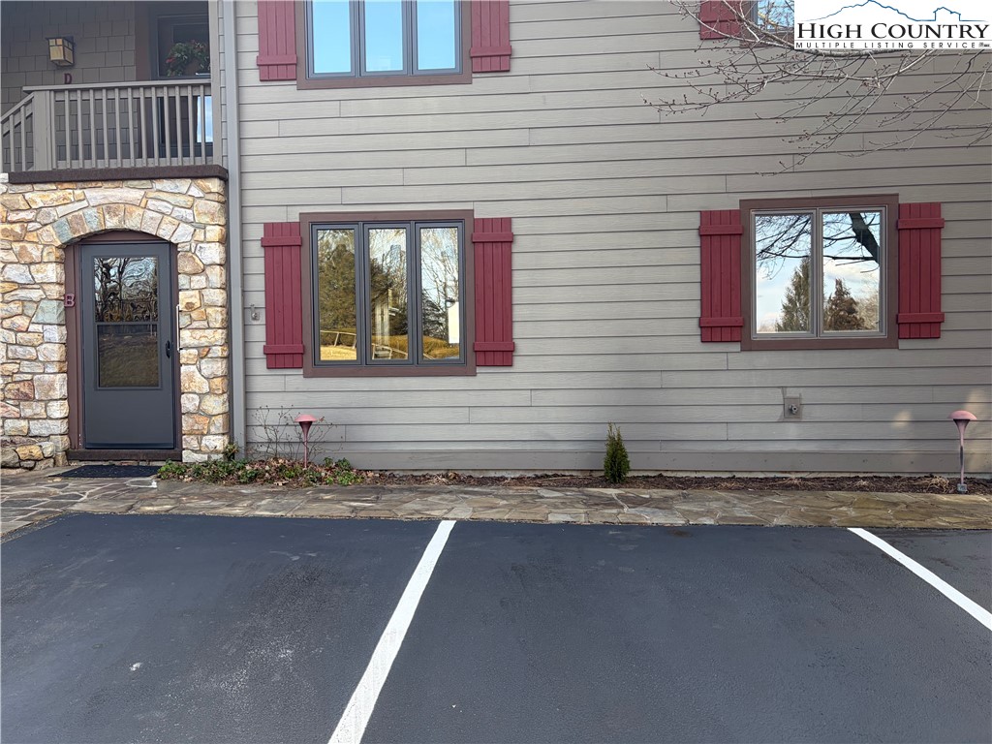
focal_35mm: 26
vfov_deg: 53.1
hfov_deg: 67.3
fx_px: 745
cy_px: 372
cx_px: 496
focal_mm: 5.96
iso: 50
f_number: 1.6
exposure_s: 1/295
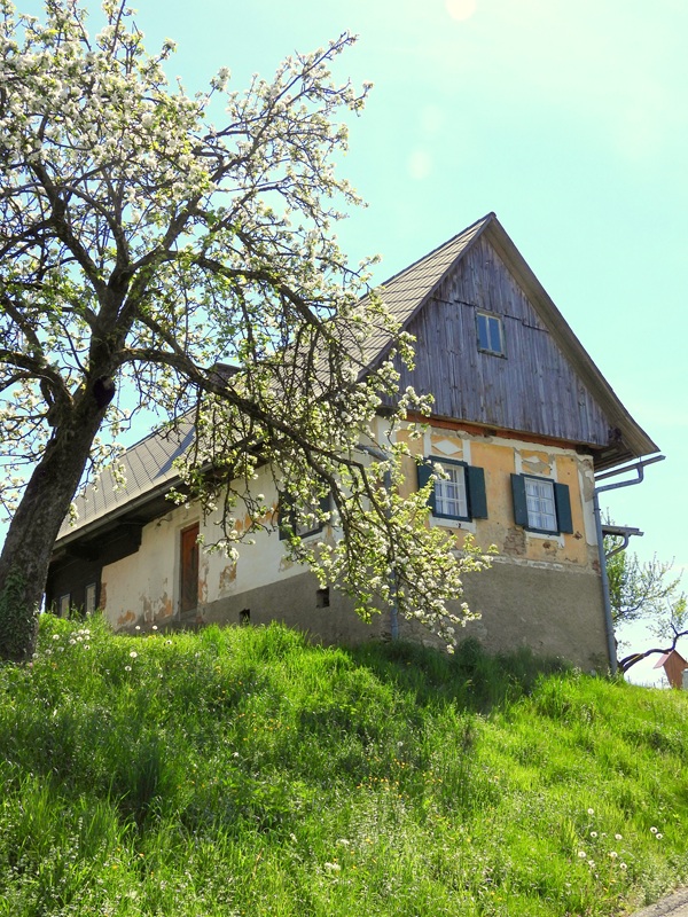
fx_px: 1140
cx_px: 344
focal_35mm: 43
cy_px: 458
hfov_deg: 33.6
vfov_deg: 43.9
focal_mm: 7.7
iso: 100
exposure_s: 1/1600
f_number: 3.2
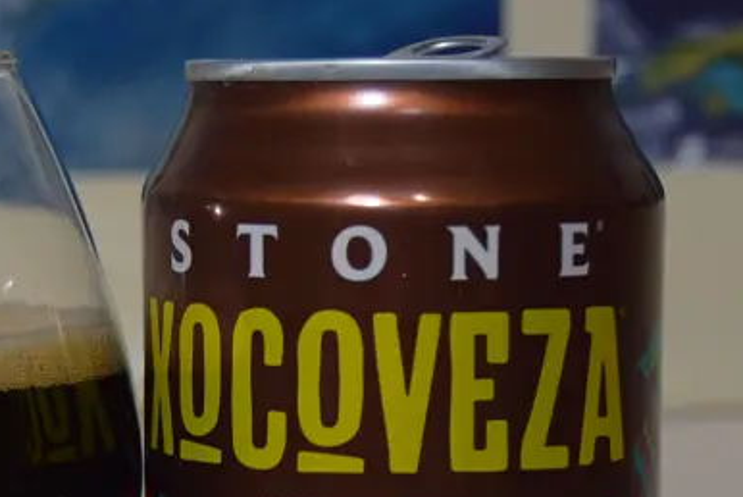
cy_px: 500
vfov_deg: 8.6
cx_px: 102
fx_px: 3284
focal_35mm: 159
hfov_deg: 12.8
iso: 400
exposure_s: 1/60
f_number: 5
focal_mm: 40
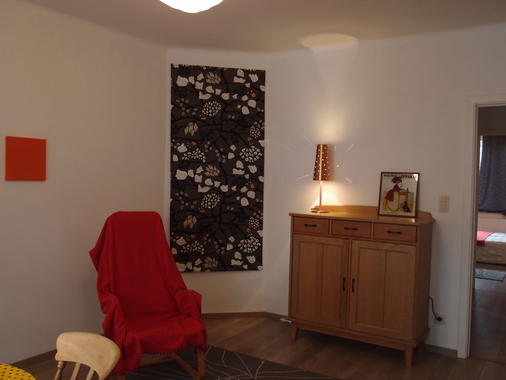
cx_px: 253
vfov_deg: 44.2
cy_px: 190
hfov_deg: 56.8
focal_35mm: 32
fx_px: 468
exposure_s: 1/40
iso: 200
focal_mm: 6.87
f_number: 1.9
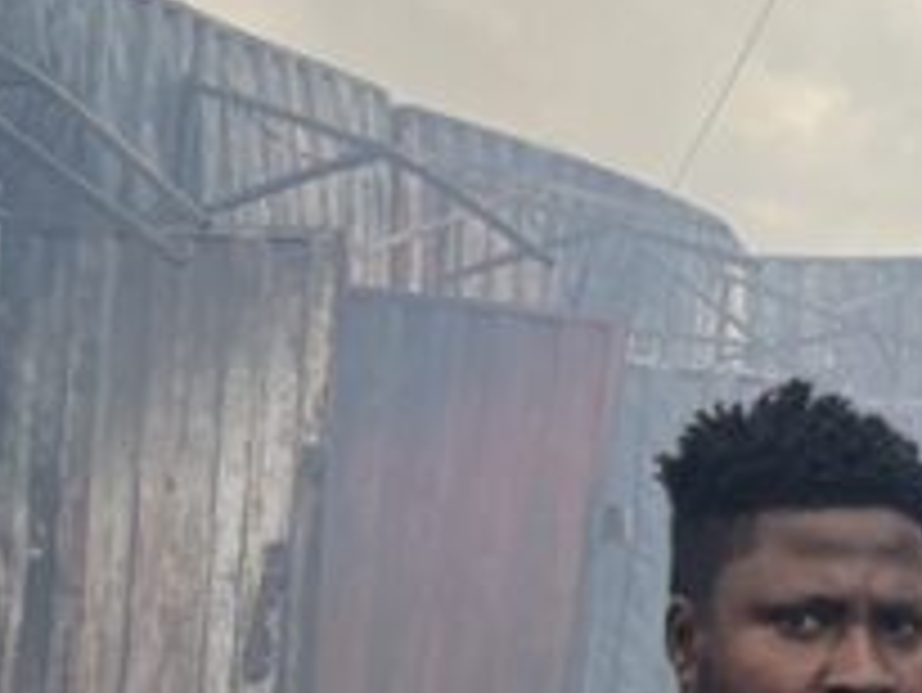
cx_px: 949
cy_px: 477
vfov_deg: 11.4
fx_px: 3465
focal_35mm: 130
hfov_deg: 14.9
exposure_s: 1/1832
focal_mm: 5.1
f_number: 1.6
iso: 50
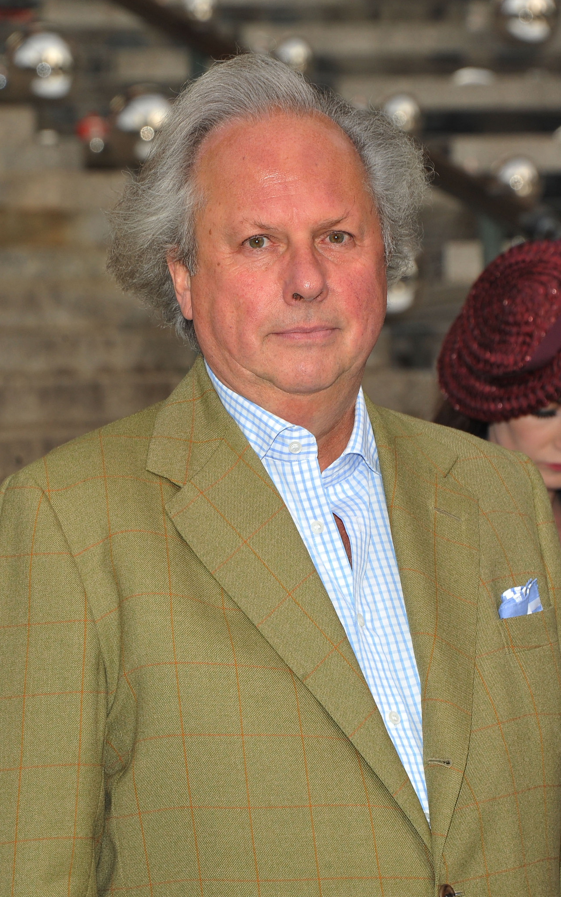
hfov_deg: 8.0
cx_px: 267
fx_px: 4012
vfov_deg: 12.8
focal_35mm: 164
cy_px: 448
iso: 800
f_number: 8
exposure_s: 1/160
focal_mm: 160
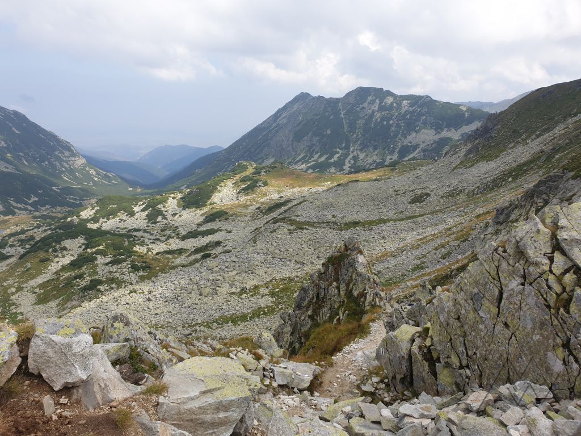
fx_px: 436
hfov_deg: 67.3
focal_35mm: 26
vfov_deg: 53.1
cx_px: 290
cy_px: 218
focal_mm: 4.3
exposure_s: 1/1073
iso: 50
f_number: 2.4
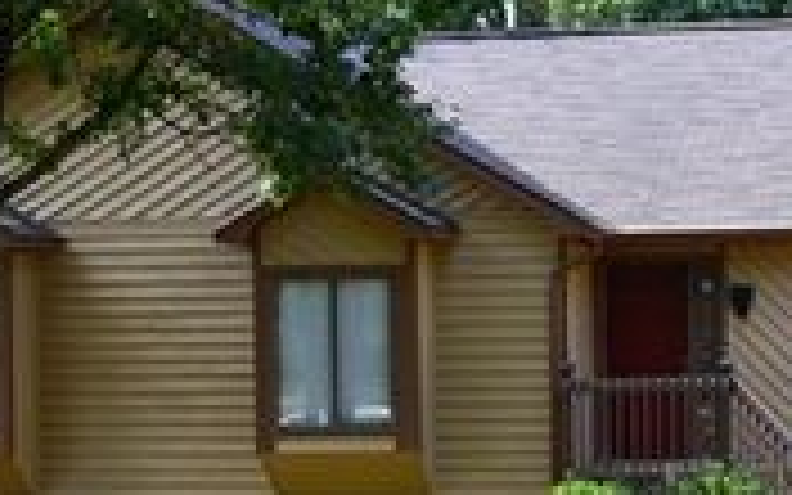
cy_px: 290
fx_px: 2245
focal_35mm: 104
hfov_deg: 19.6
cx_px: 734
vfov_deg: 12.6
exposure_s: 1/60
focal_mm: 24
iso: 400
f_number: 10
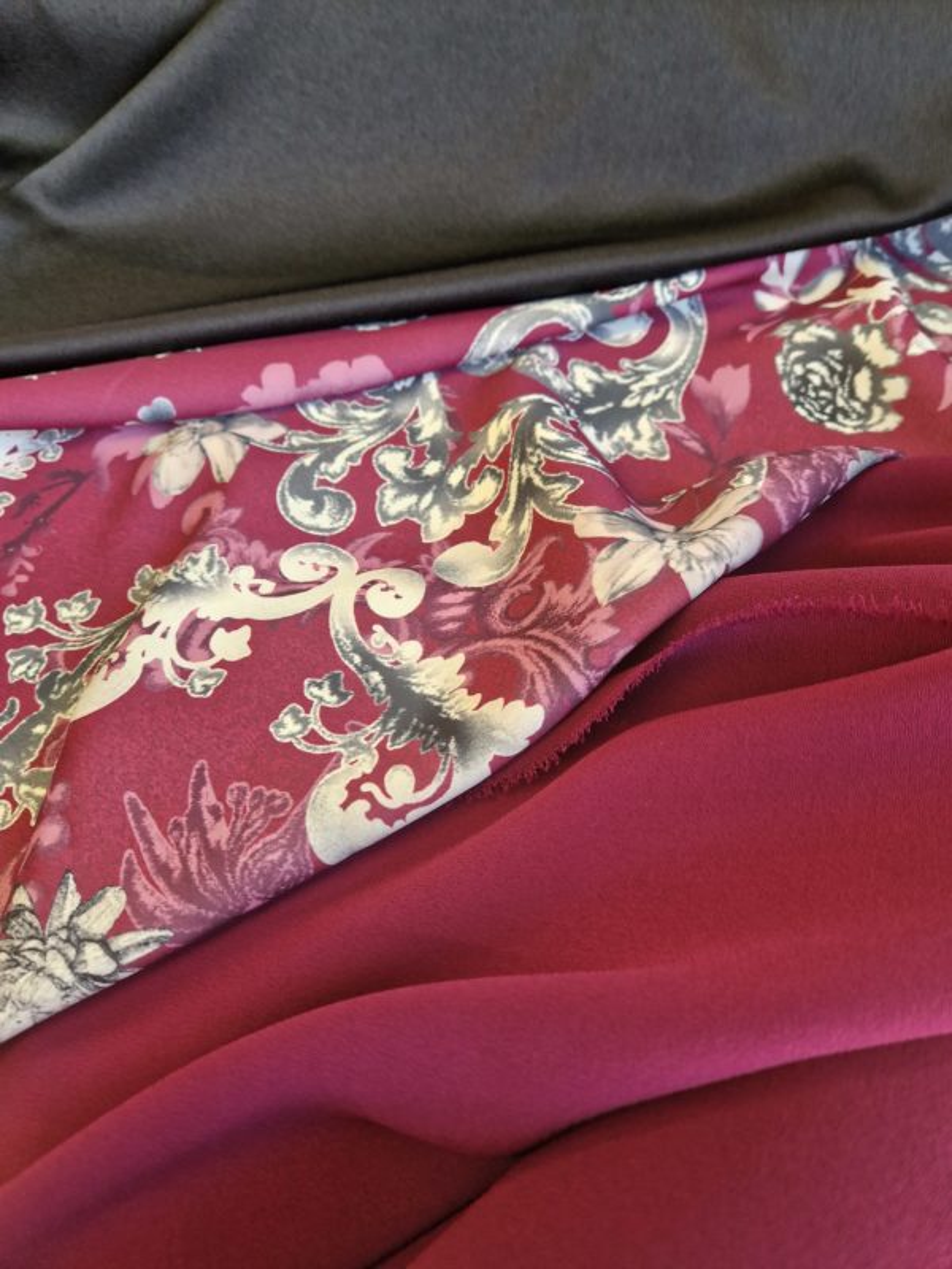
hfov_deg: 58.9
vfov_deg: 73.9
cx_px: 476
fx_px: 843
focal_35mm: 23
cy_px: 634
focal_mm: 5.4
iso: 125
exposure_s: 1/100
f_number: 1.8
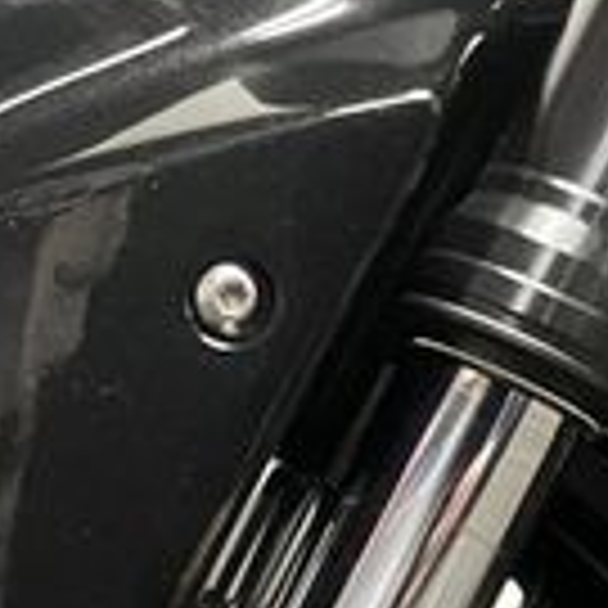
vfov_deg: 14.5
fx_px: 2166
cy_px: 1018
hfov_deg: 15.6
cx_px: -18
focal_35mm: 109
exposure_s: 1/33
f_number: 1.6
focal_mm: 5.1
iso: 500
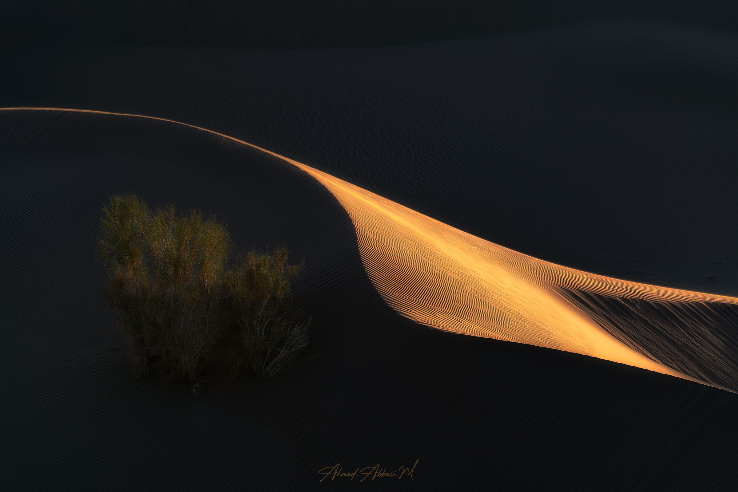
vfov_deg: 10.2
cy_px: 246
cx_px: 369
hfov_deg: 15.2
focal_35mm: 135
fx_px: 2768
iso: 50
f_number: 7.1
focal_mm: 135
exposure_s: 1/200
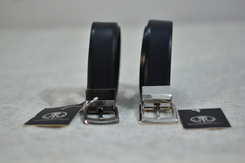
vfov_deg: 18.2
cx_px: 122
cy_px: 82
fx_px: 510
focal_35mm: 75
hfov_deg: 27.0
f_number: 1.8
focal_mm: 50
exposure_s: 1/80
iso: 320
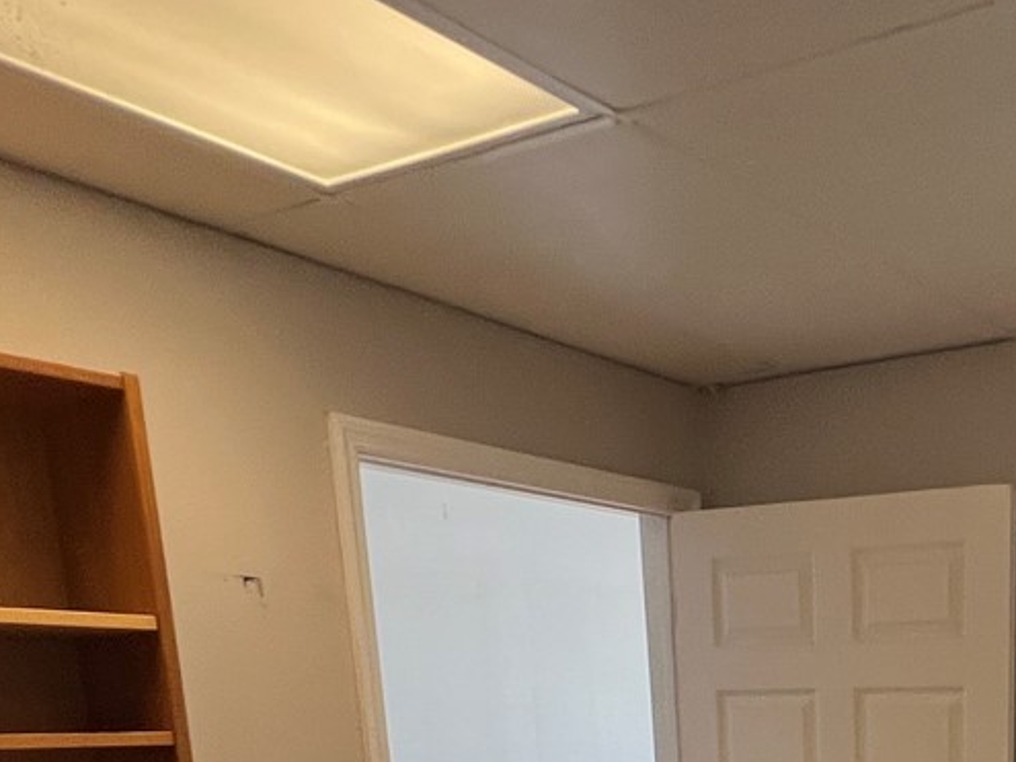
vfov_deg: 27.6
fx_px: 1232
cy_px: 1029
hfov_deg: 40.8
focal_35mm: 42
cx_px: 946
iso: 80
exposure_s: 1/120
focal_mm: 1.57
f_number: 1.8
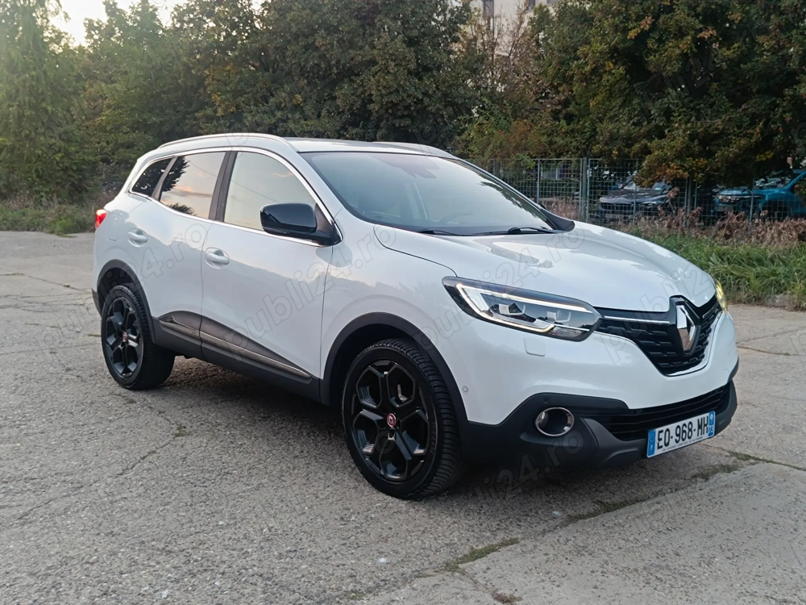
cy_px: 302
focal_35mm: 24
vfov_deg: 56.8
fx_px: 559
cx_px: 403
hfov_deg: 71.6
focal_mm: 5.59
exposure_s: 1/101
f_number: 1.88
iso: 195
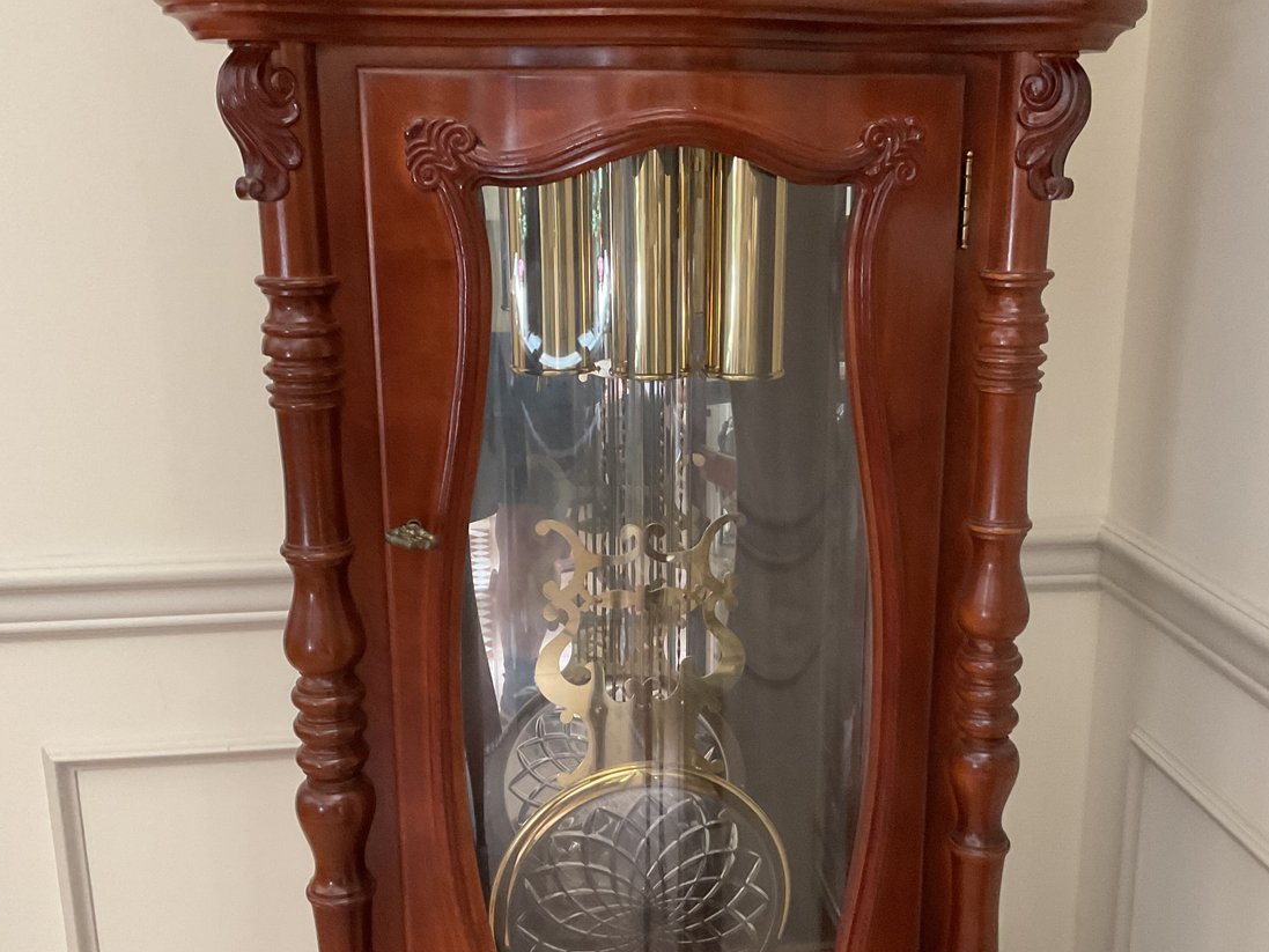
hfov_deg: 46.7
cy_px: 544
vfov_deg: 35.9
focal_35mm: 40
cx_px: 709
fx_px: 1467
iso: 200
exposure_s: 1/60
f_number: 1.8
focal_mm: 3
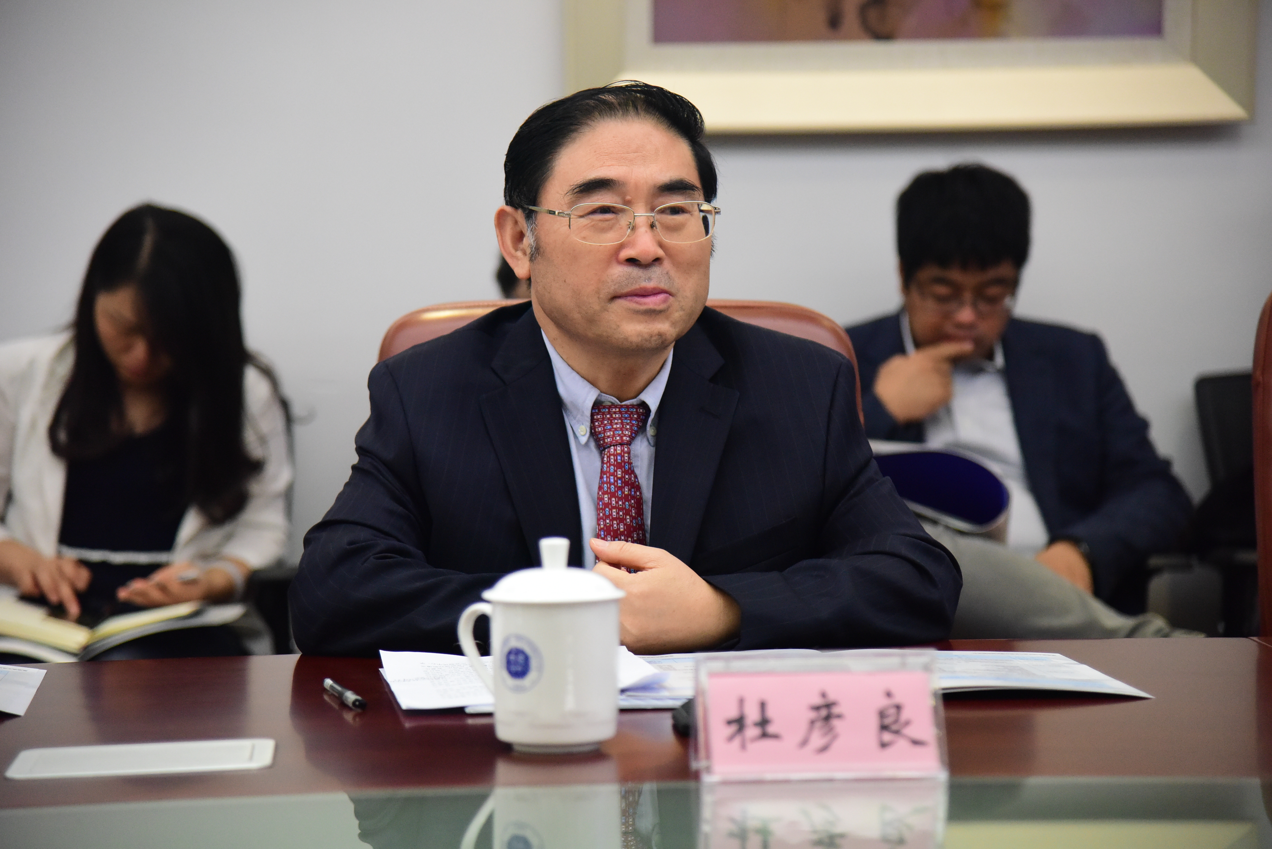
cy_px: 424
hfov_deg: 20.4
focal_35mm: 100
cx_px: 636
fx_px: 3534
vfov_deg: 13.7
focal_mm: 100
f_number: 4
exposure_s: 1/250
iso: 4500
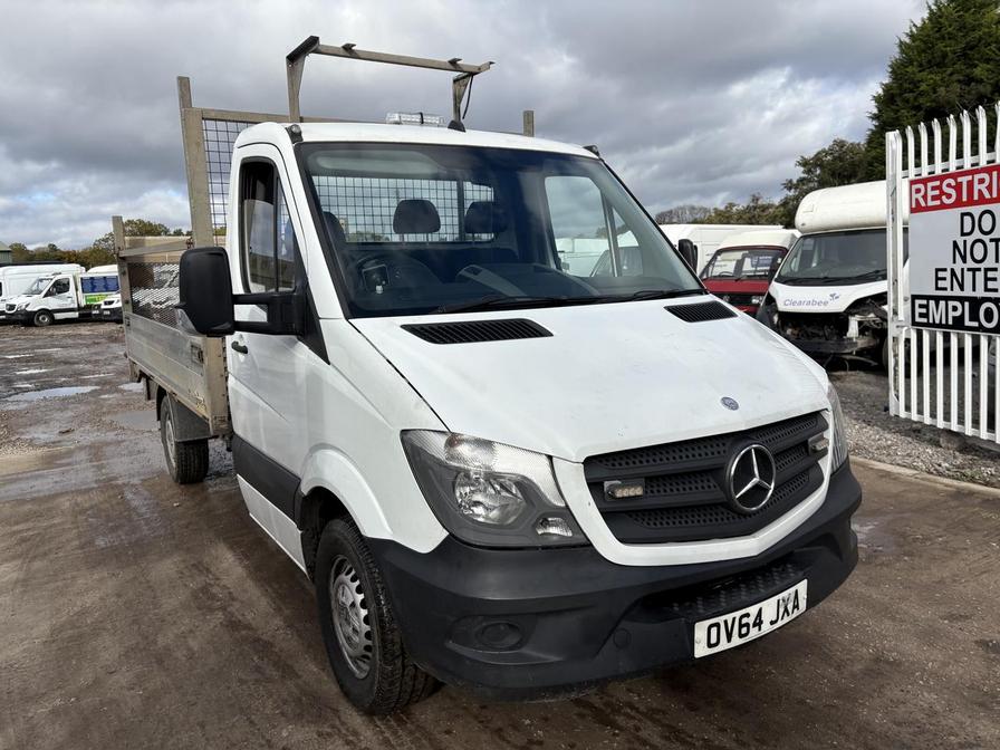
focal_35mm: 26
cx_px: 500
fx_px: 751
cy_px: 375
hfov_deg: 67.3
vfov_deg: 53.1
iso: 50
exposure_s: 1/3831
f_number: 1.6
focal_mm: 5.96
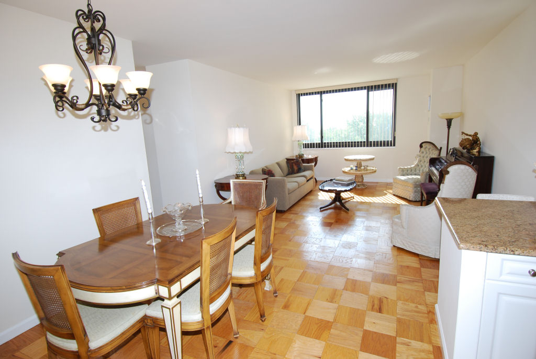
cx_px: 268
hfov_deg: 89.9
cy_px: 180
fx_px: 268
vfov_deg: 67.5
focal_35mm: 18
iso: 180
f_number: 5.6
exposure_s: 1/125
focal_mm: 12
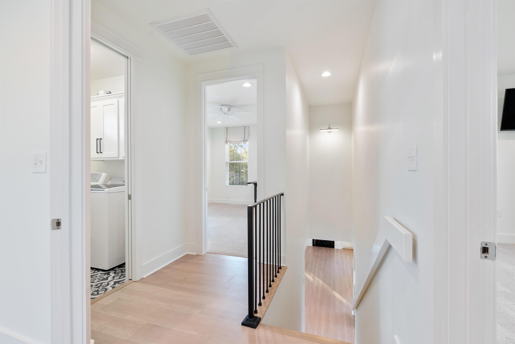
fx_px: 229
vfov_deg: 73.8
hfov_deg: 96.7
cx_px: 258
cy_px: 172
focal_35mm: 16
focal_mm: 16
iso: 250
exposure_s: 1/3
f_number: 9
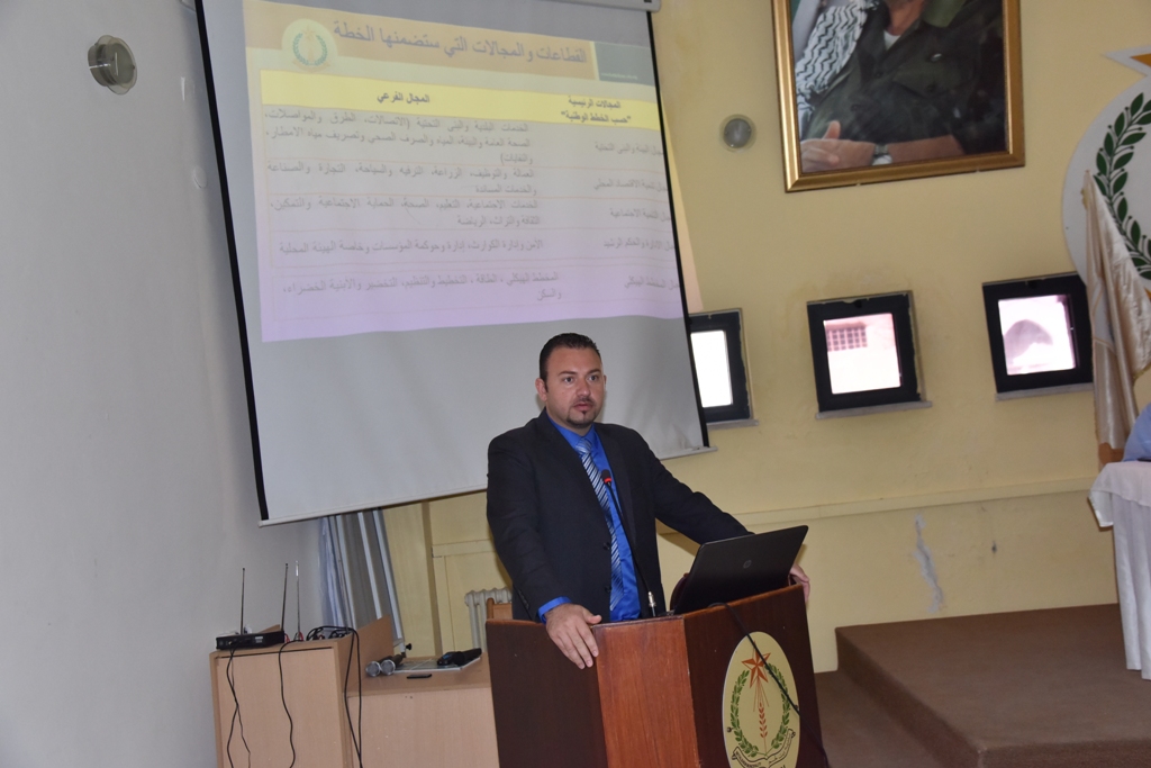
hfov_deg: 50.7
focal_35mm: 38
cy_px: 384
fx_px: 1215
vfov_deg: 35.1
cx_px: 576
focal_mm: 38
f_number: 6.3
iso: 2000
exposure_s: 1/250
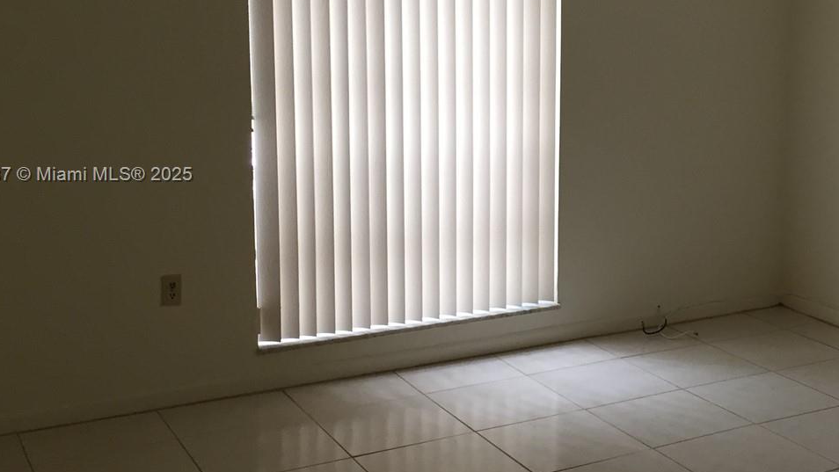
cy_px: 176
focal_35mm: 53
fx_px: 1179
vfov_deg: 22.6
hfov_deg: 38.3
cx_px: 615
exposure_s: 1/30
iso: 64
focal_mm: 4.15
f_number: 2.2
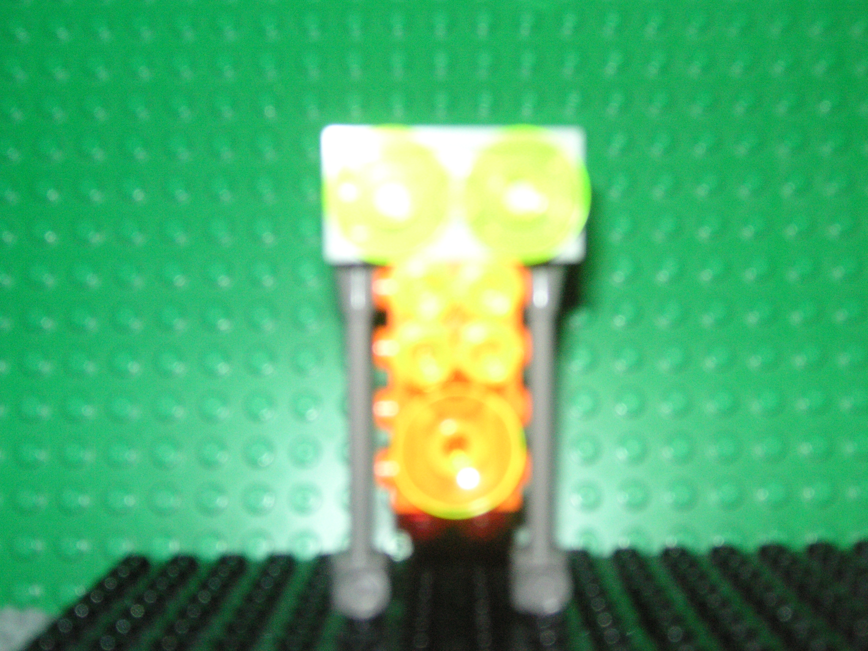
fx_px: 1254
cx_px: 434
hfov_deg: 38.2
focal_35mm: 50
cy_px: 326
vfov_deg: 29.1
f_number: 3.4
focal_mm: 8.4
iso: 160
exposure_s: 1/45
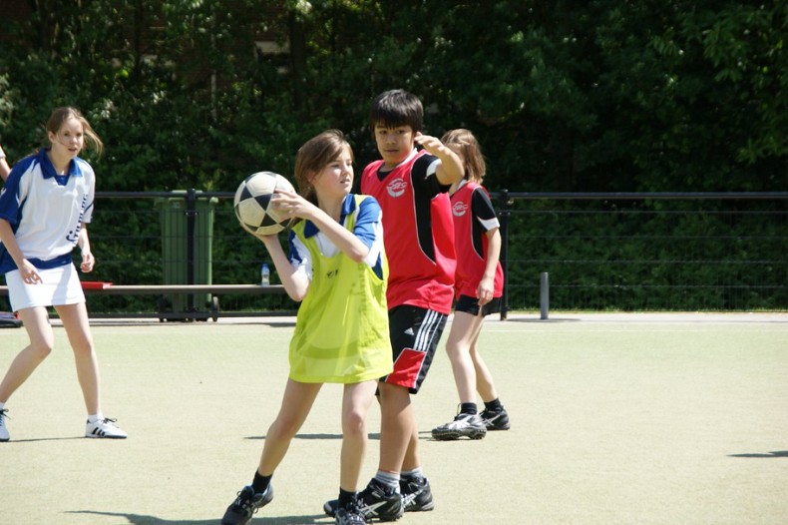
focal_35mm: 202
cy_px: 262
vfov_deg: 6.8
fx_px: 4430
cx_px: 394
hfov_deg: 10.2
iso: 200
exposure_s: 1/400
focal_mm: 135
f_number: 7.1
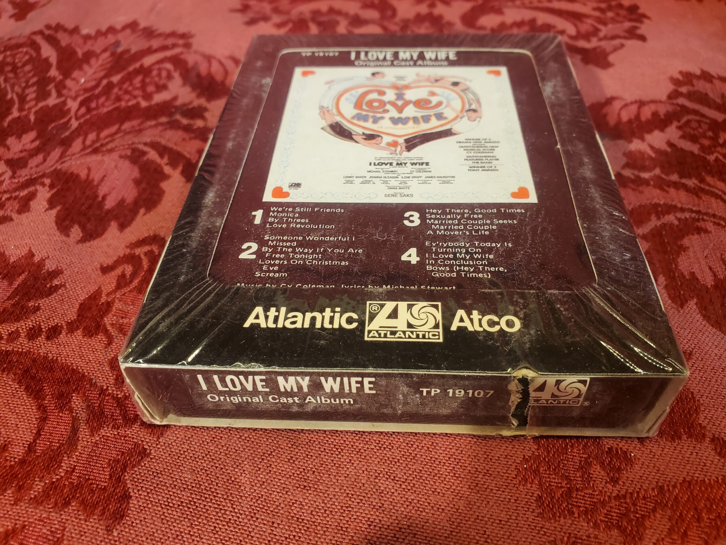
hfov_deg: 67.3
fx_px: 545
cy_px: 272
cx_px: 363
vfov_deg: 53.1
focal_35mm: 26
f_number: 2.4
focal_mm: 4.3
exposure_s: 1/120
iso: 250
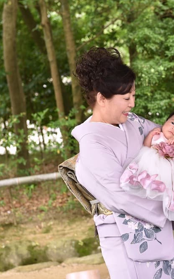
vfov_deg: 19.3
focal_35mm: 108
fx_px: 820
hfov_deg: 12.0
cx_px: 183
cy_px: 139
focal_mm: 70
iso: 800
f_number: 5.6
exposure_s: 1/200
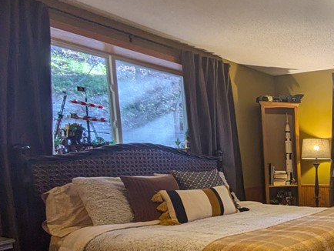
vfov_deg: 41.7
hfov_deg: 41.0
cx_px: 387
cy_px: 189
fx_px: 319
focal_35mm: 33
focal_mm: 1.83
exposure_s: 1/24
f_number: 2.2
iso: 97
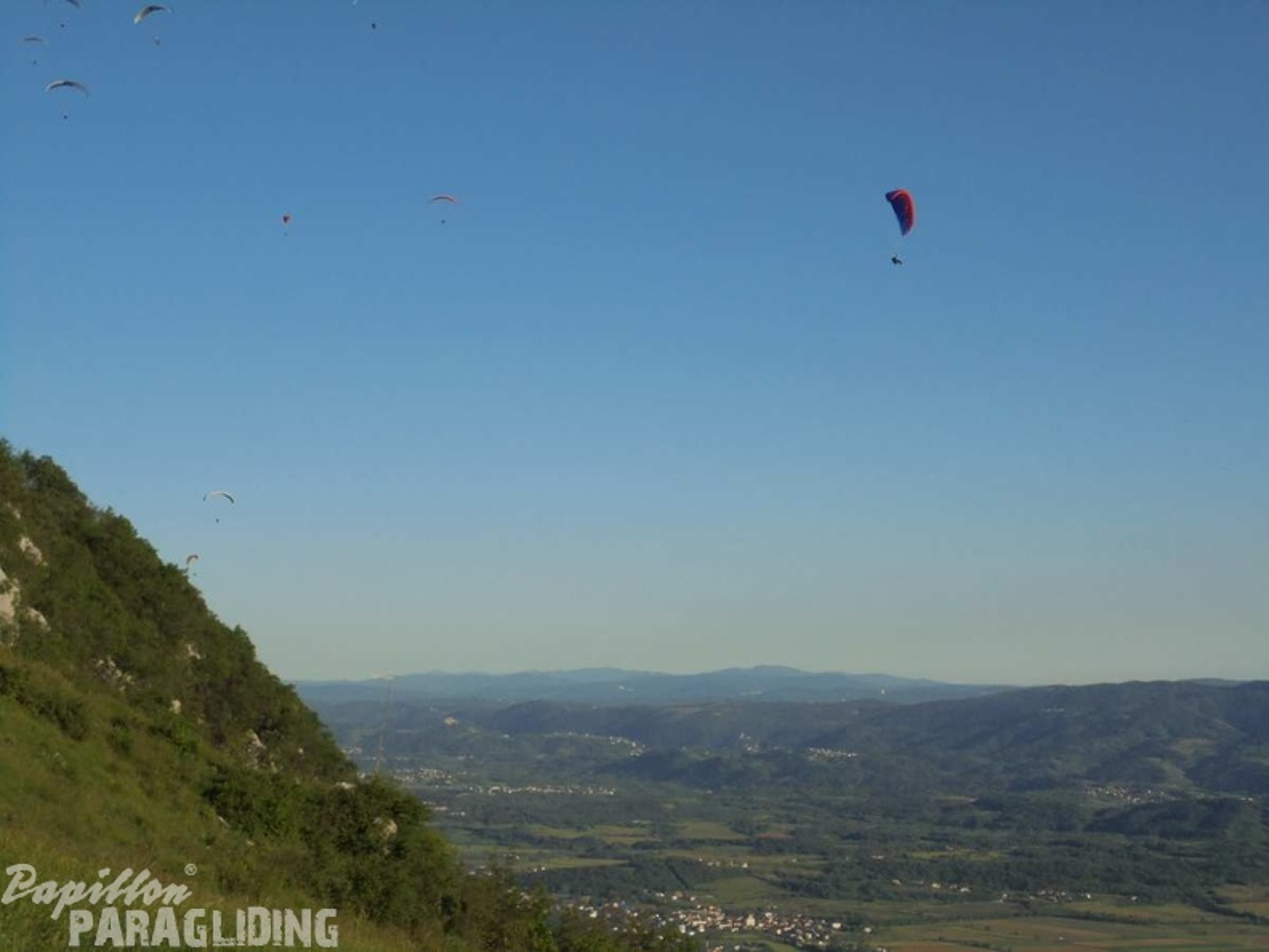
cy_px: 476
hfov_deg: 34.3
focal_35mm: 56
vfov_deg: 26.1
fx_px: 2053
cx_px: 634
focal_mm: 10.1
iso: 100
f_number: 5.2
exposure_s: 1/800
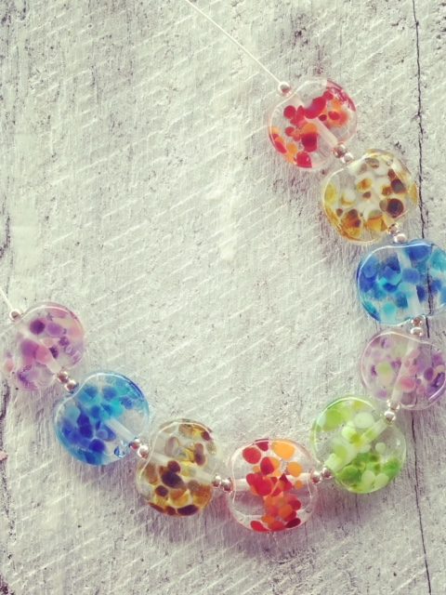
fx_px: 670
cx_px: 223
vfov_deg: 47.9
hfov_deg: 36.8
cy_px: 298
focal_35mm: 39
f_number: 2.2
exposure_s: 1/100
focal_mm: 4.15
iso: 50
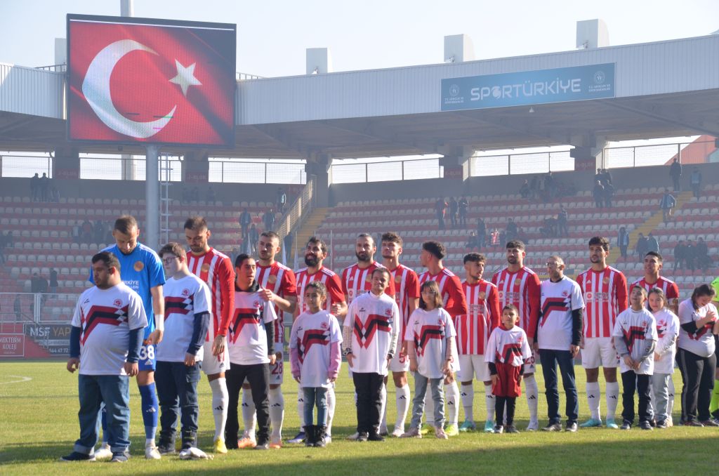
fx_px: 1943
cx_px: 360
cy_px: 238
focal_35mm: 98
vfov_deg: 14.0
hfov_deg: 21.0
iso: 640
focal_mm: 65
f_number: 8
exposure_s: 1/640
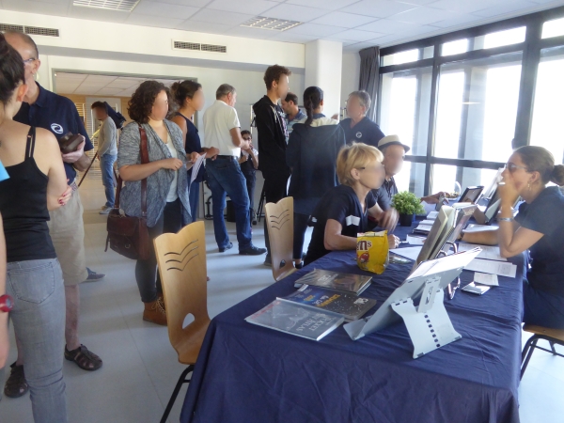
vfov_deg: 49.7
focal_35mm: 28
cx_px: 282
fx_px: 456
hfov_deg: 63.4
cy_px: 212
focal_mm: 5
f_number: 3.5
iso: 400
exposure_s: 1/15
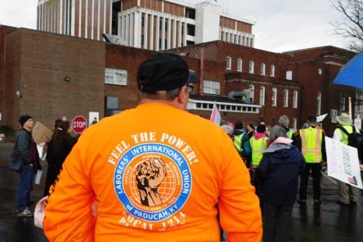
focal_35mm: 42
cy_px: 134
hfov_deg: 46.4
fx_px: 423
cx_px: 182
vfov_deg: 31.9
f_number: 3.6
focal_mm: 7.1
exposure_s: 1/200
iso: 125
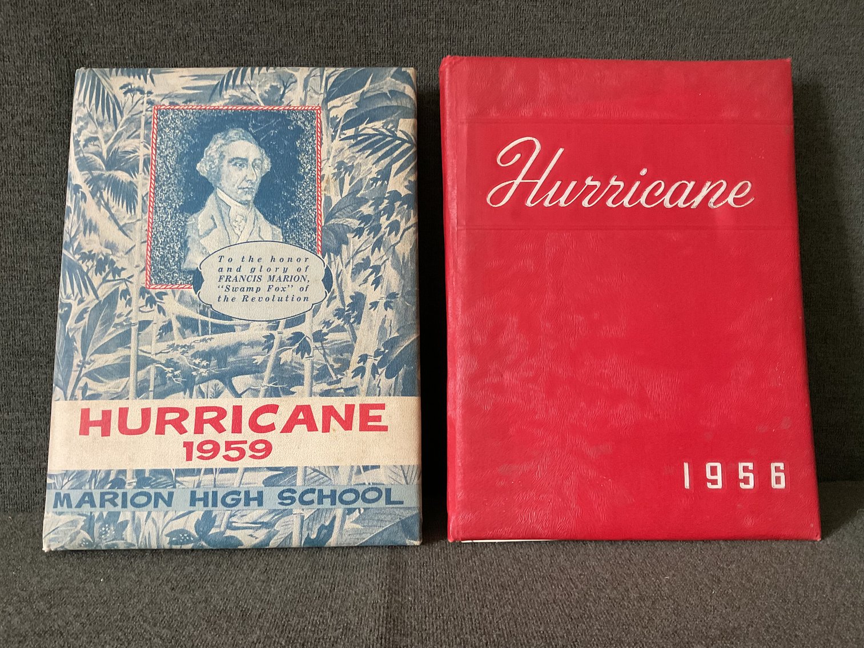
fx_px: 724
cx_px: 432
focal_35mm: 29
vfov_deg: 48.2
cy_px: 324
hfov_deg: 61.7
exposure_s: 1/60
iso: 200
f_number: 1.8
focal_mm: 3
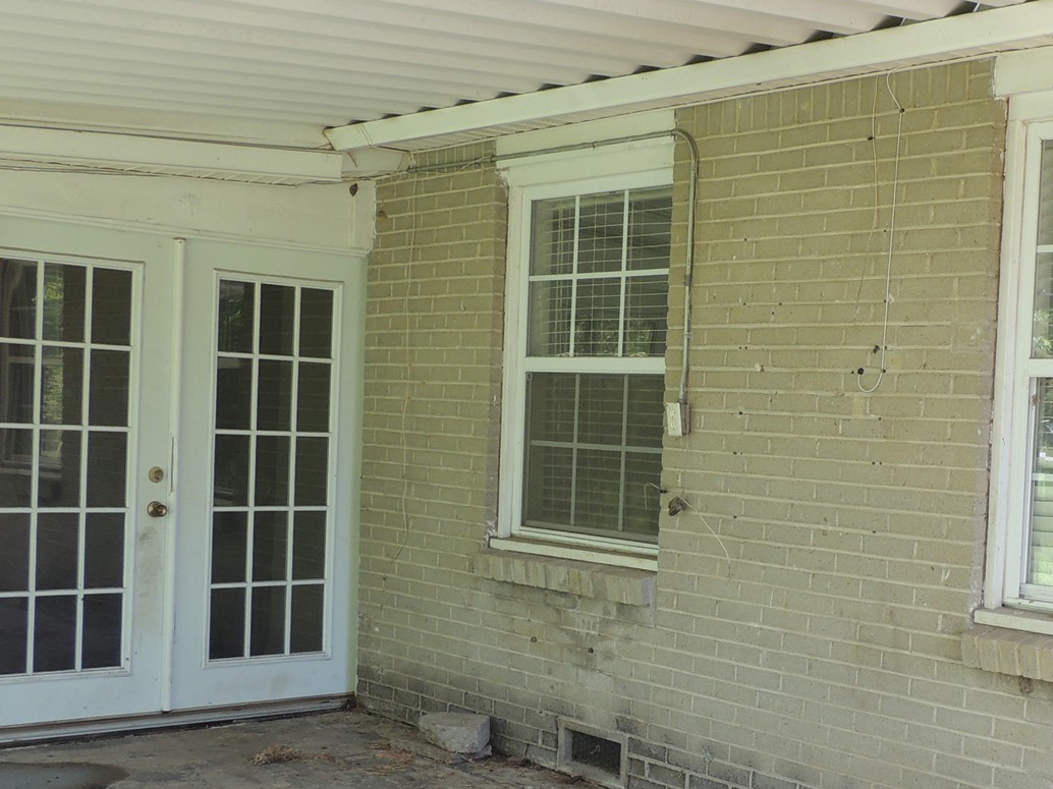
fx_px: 1581
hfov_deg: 36.3
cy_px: 482
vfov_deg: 27.9
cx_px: 741
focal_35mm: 52
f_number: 3.1
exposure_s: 1/60
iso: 100
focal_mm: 4.9
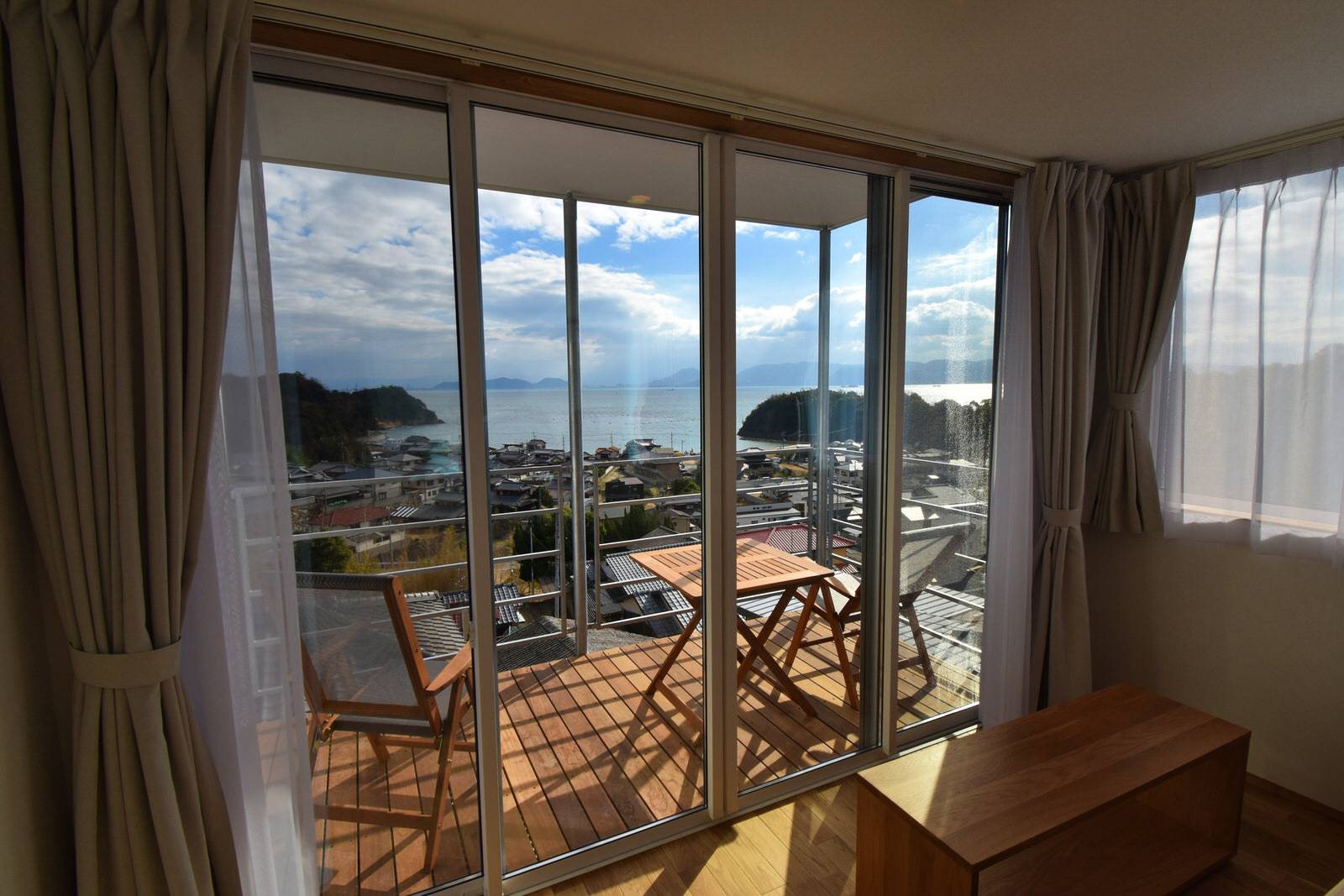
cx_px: 672
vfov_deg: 77.3
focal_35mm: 15
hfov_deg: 100.4
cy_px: 448
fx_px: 560
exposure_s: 1/400
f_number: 10
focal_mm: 10
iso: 200
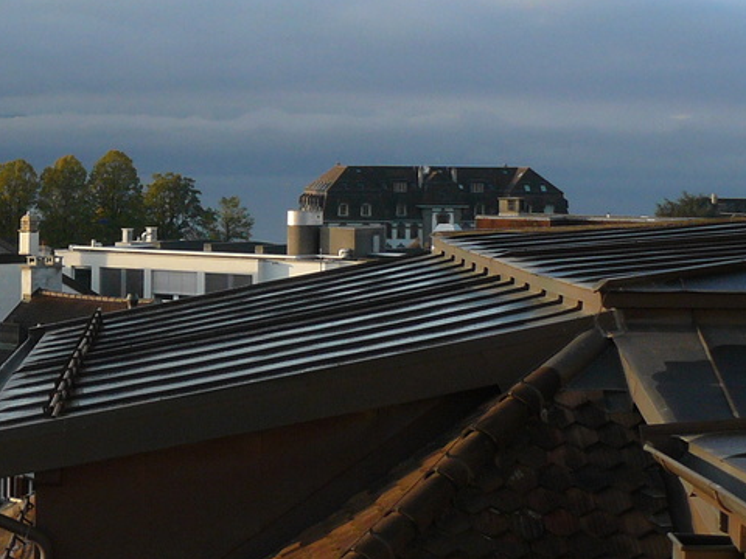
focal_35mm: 96
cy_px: 81
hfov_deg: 19.2
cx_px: -166
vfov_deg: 15.3
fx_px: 2069
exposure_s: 1/250
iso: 100
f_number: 4
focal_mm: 6
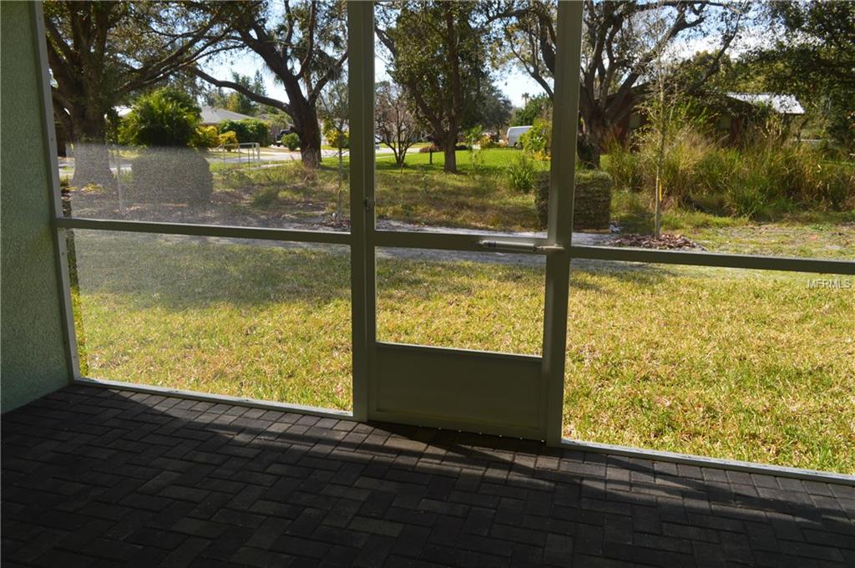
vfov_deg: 47.8
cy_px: 284
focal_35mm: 27
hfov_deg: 67.4
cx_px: 428
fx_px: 640
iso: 100
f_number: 7.1
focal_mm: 18
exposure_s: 1/100
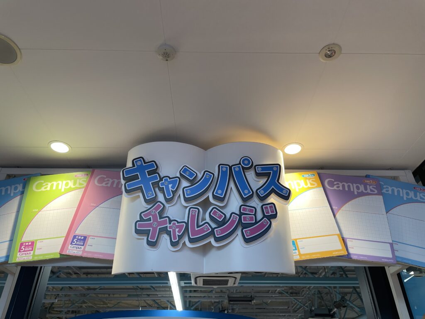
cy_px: 160
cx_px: 212
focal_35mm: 26
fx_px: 319
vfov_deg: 53.1
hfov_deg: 67.3
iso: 64
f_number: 1.6
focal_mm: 4.2
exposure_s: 1/121
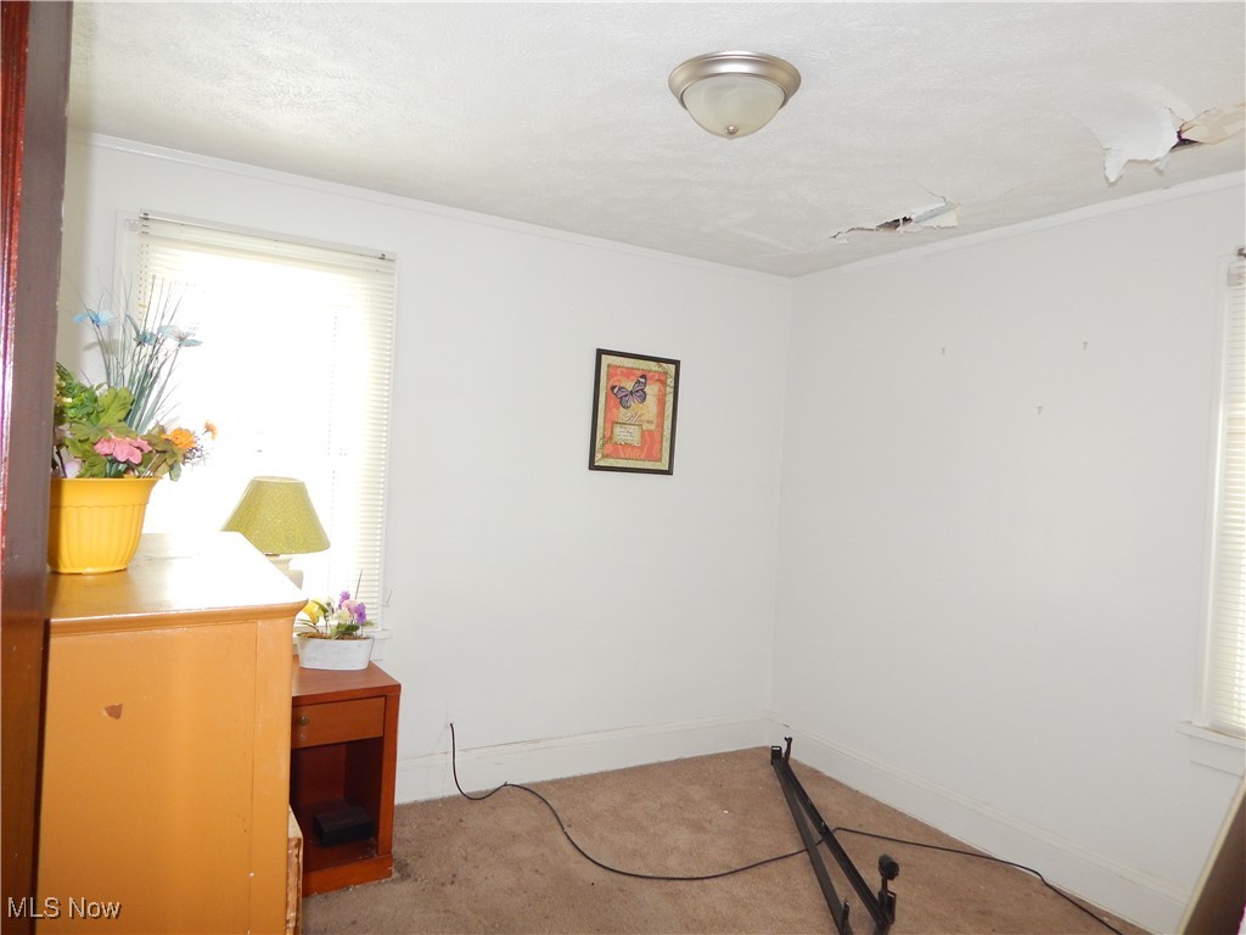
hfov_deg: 73.9
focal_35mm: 23
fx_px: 828
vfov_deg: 58.9
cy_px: 468
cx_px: 623
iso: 200
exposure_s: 1/30
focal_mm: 4
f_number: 3
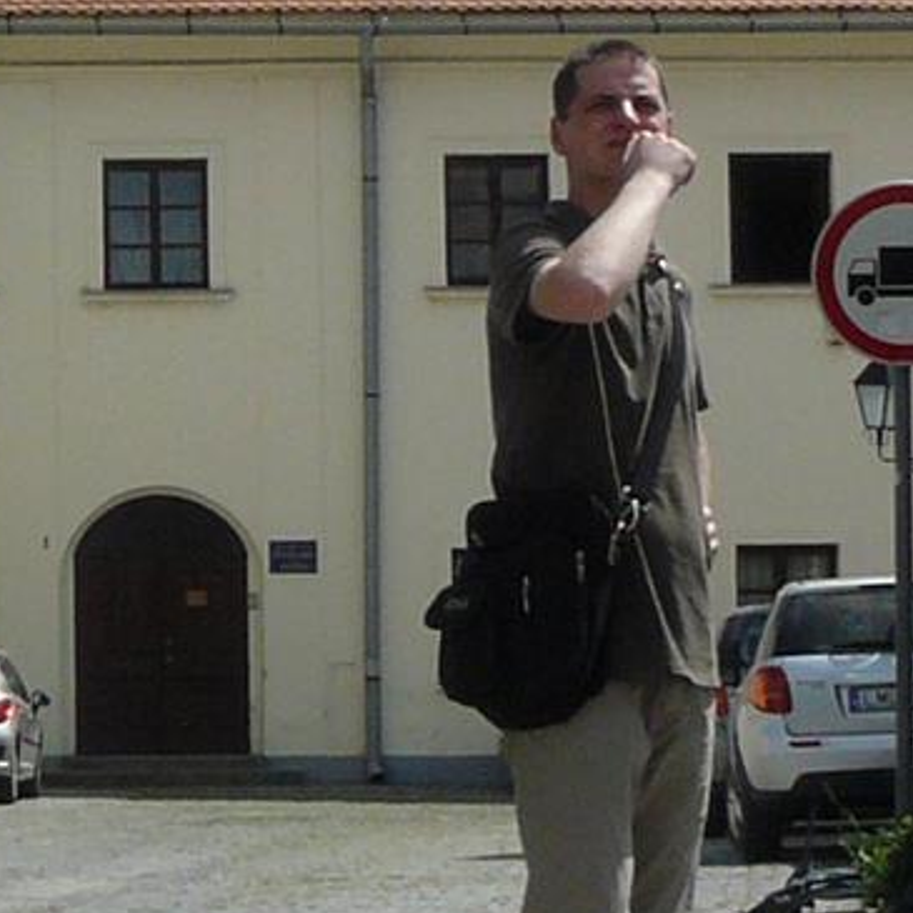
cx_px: -441
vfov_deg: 9.7
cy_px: 369
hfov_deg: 9.5
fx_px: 5371
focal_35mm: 180
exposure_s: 1/400
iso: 100
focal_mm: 6.1
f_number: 7.1
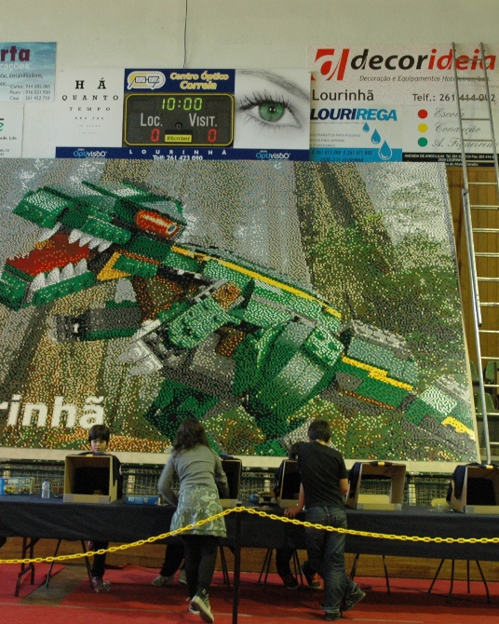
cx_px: 208
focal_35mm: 54
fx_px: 992
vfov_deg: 34.9
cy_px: 316
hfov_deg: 28.2
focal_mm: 25
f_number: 5.6
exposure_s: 1/10
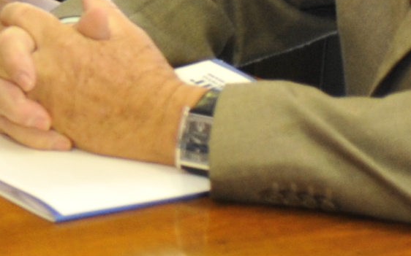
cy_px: -87
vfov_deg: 6.0
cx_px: -597
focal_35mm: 216
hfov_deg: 8.8
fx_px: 2419
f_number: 3.2
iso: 1250
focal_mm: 28
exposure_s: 1/60
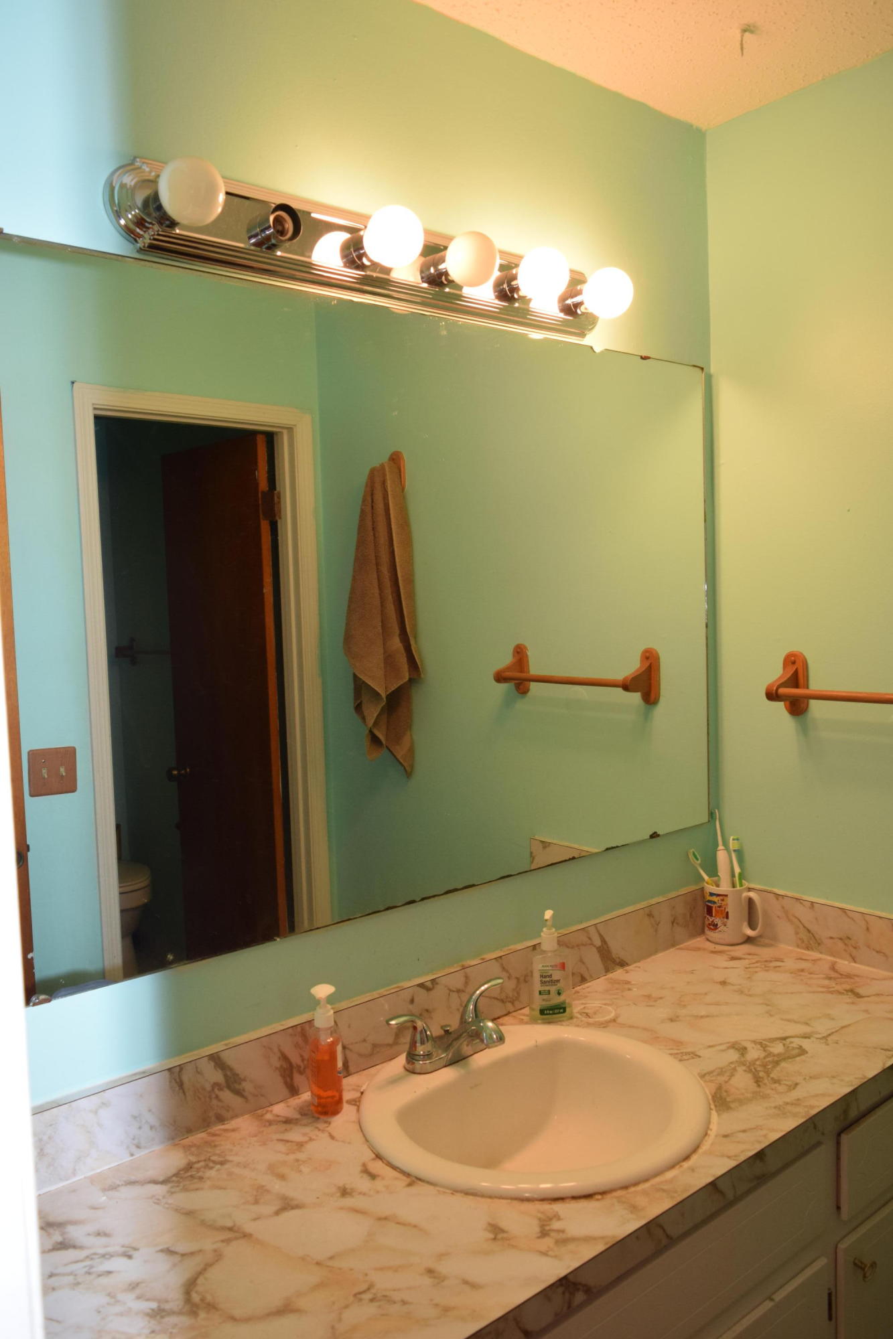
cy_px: 670
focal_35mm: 27
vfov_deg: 67.4
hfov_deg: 47.9
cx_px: 446
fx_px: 1005
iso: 800
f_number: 5
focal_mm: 18
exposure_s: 1/100
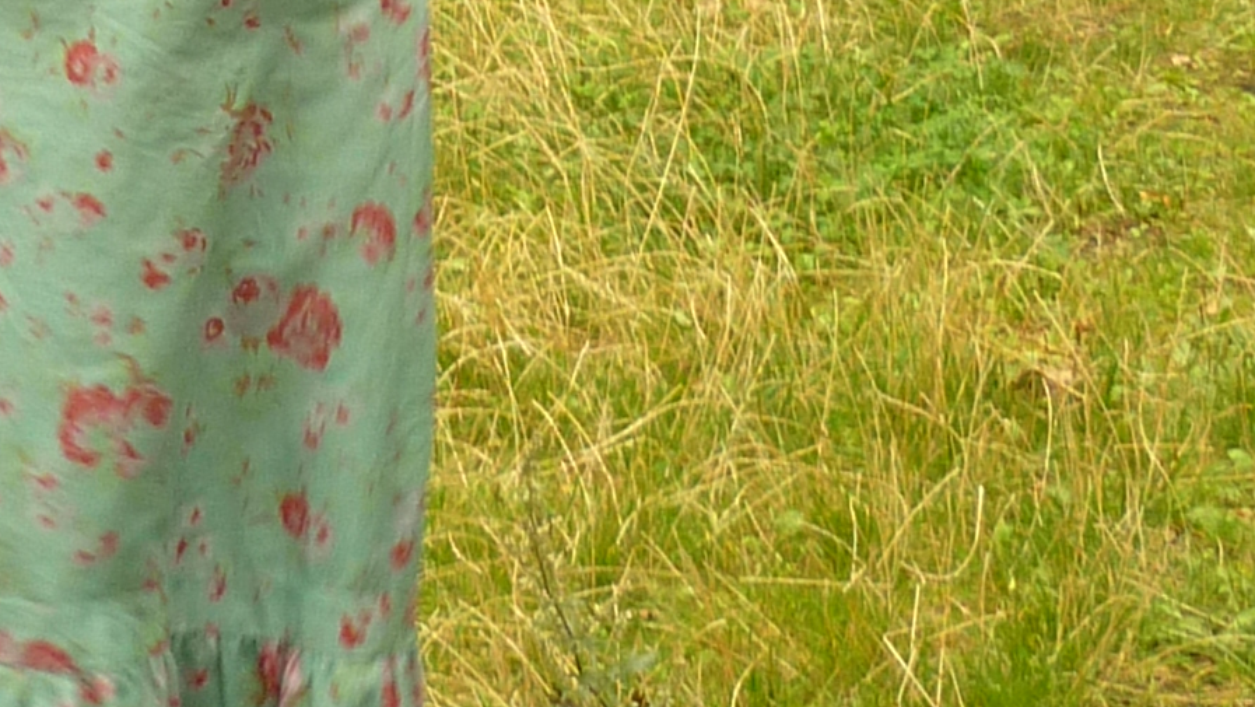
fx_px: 4760
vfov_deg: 8.3
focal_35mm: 143
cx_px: 158
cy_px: -358
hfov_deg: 14.9
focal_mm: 5.9
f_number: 2.9
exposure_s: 1/30
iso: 160
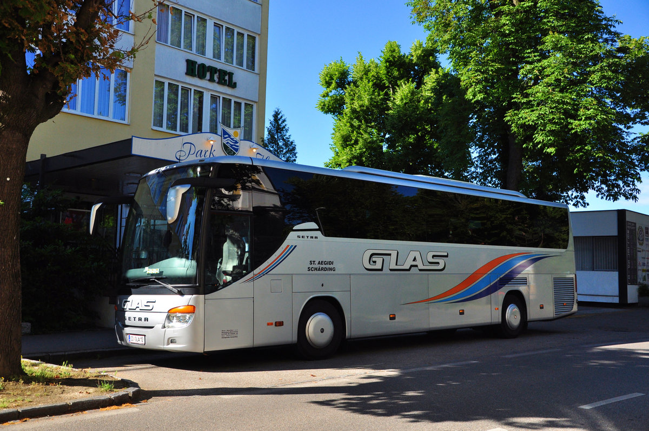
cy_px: 216
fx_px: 675
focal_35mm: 38
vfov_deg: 35.4
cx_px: 324
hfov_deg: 51.3
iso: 500
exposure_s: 1/2000
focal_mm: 25
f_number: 4.5
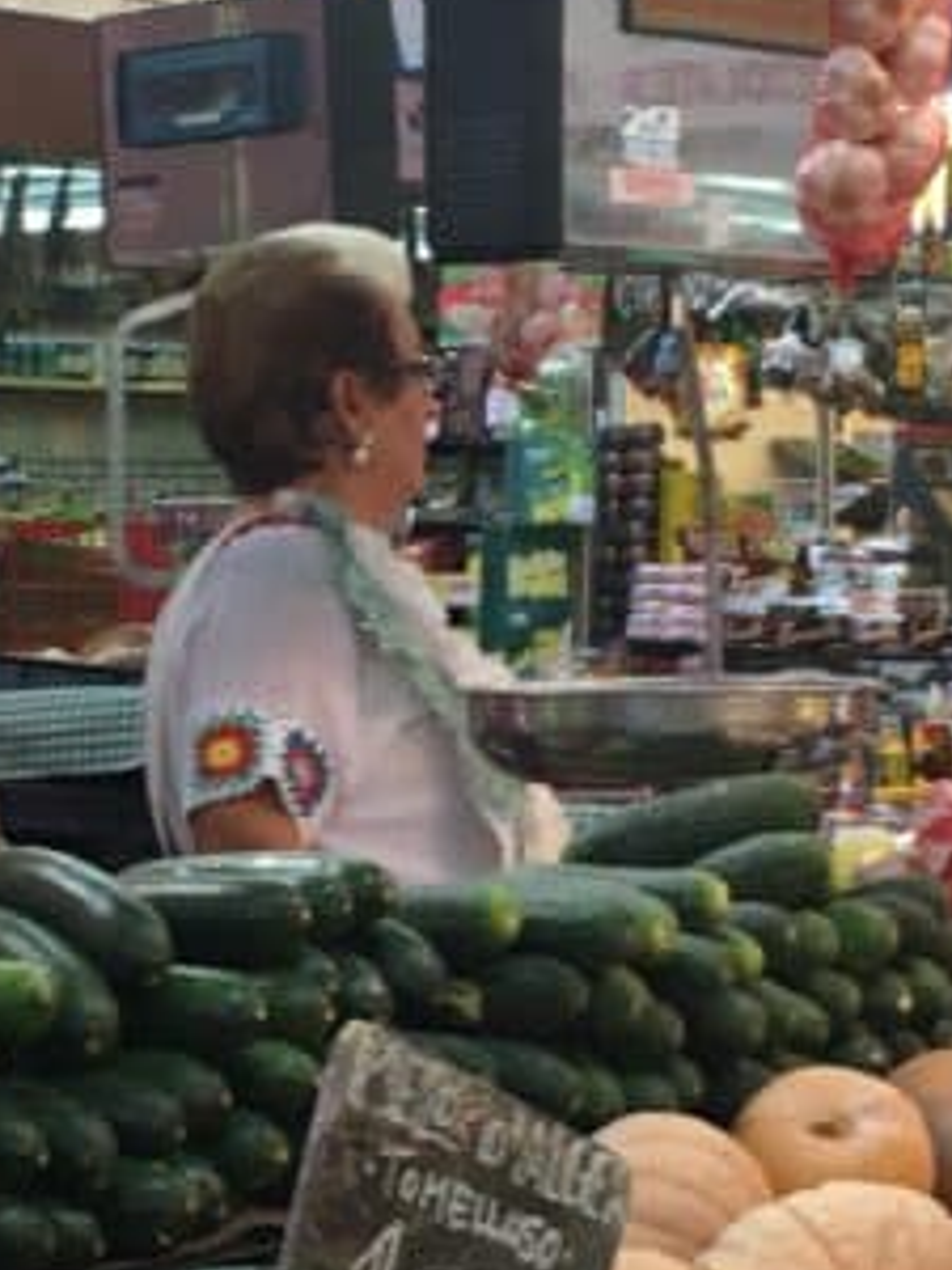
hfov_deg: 14.3
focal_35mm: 103
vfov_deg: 19.1
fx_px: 3777
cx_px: 288
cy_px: 773
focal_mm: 4.15
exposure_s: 1/33
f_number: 2.2
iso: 25
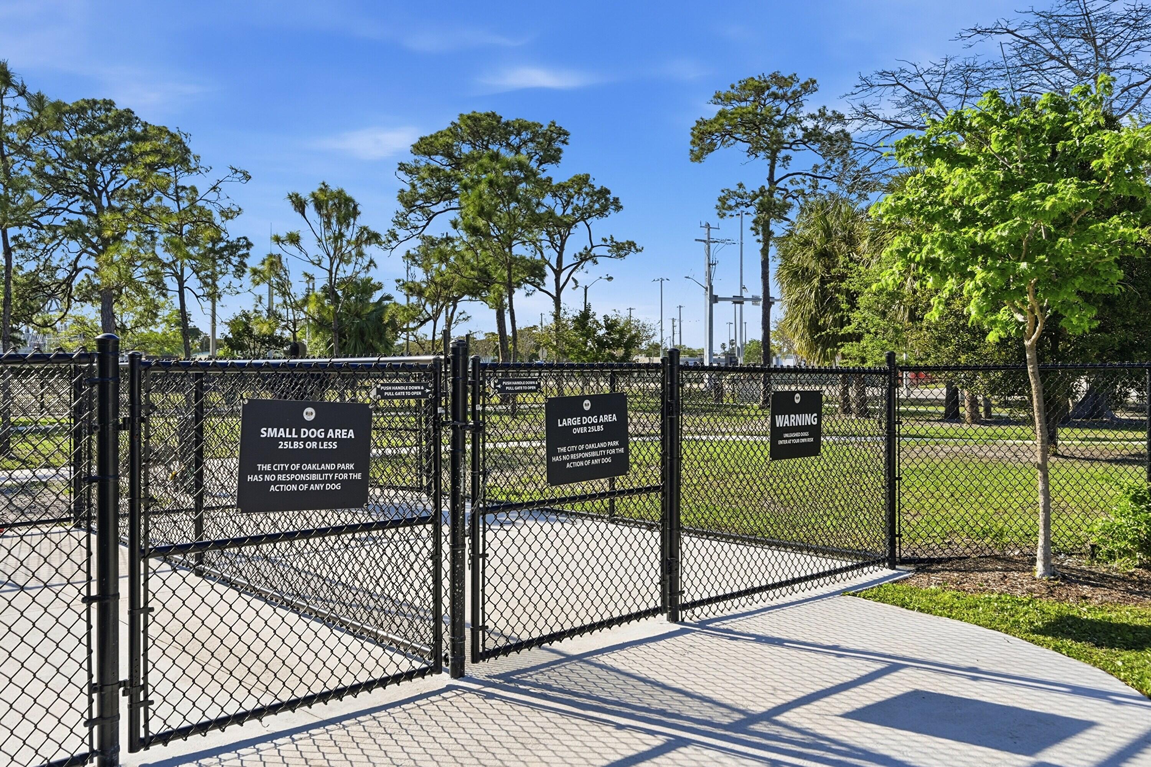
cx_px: 576
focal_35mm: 30
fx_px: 959
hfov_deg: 61.9
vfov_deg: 43.6
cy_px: 384
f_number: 8
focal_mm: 30
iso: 640
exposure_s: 1/8000
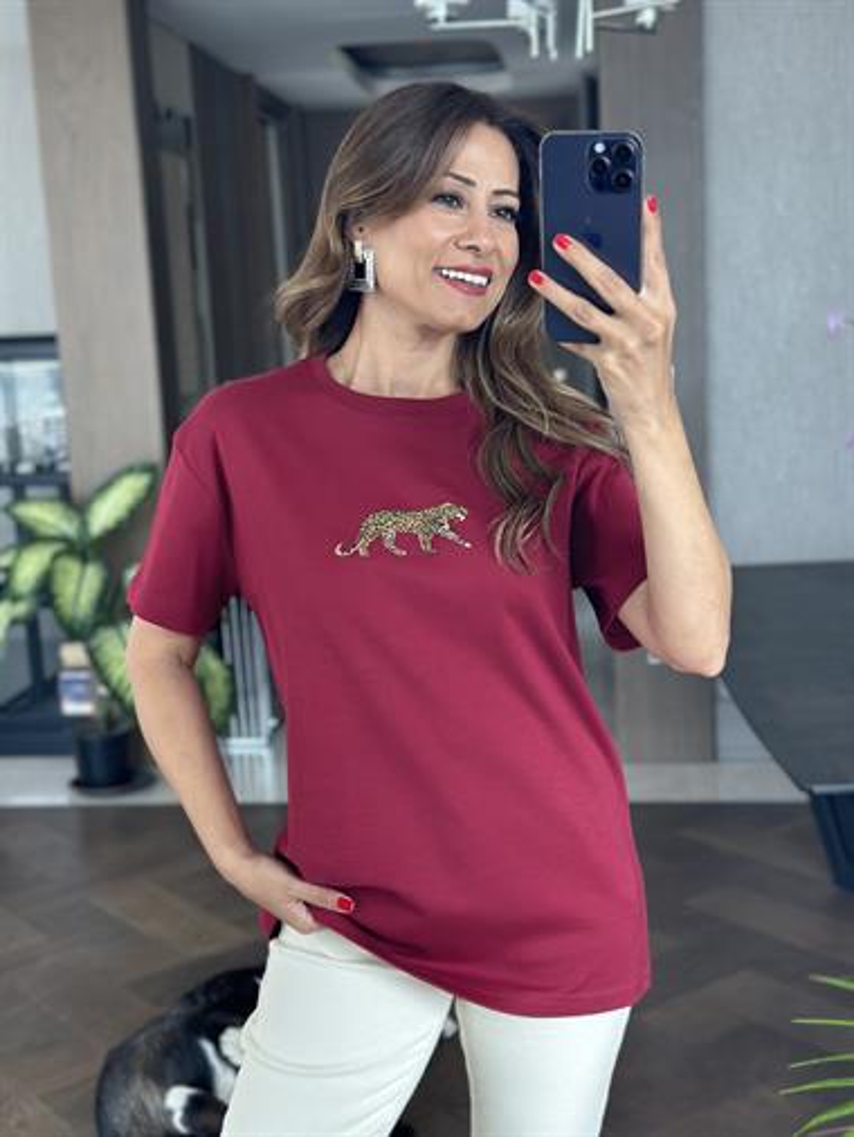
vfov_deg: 39.6
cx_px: 427
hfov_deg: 30.3
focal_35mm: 48
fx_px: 1578
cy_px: 568
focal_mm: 6.86
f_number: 1.78
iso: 100
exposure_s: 1/130
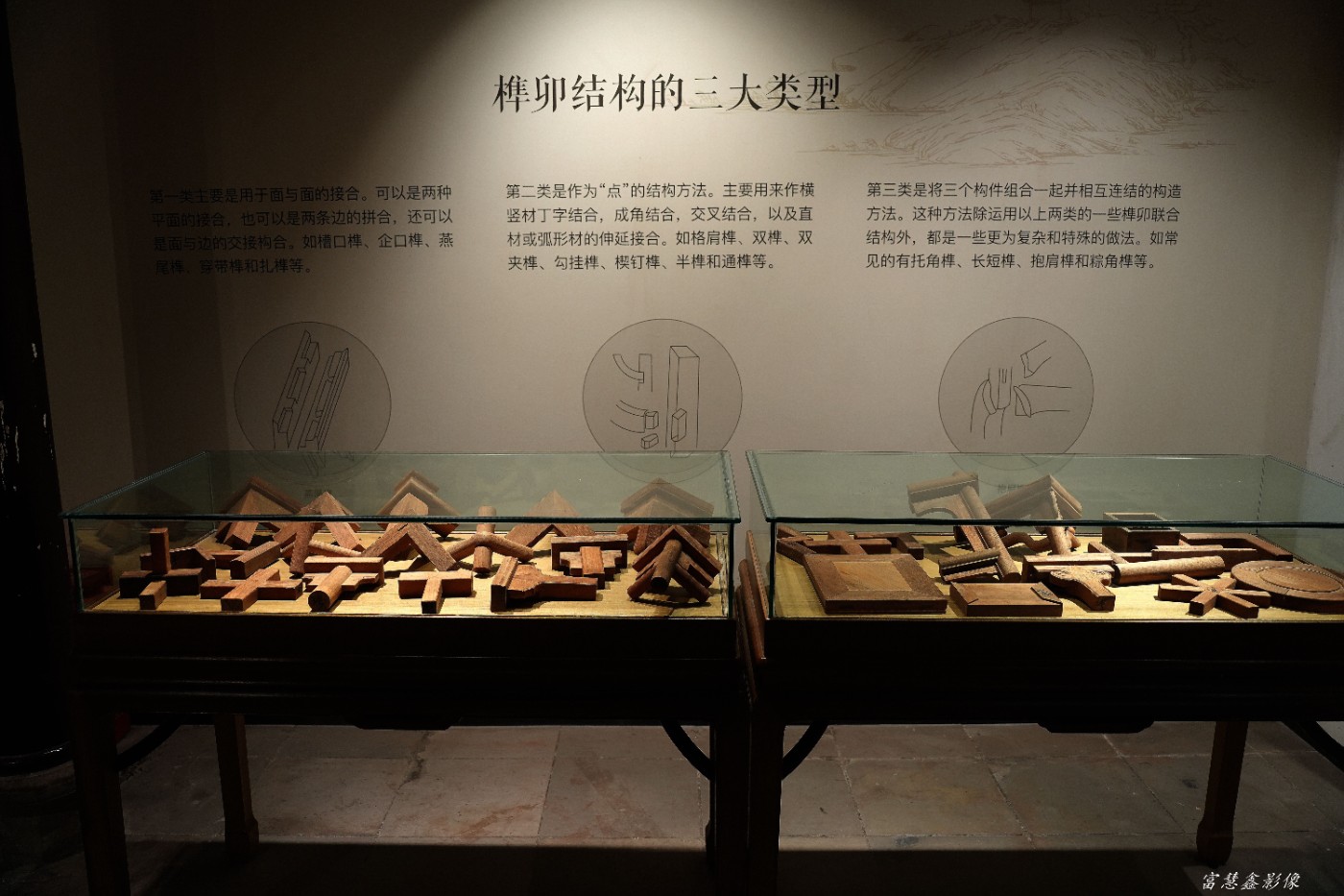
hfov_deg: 63.7
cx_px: 672
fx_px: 1082
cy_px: 448
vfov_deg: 45.0
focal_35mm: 29
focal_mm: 29
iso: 800
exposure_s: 1/160
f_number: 4
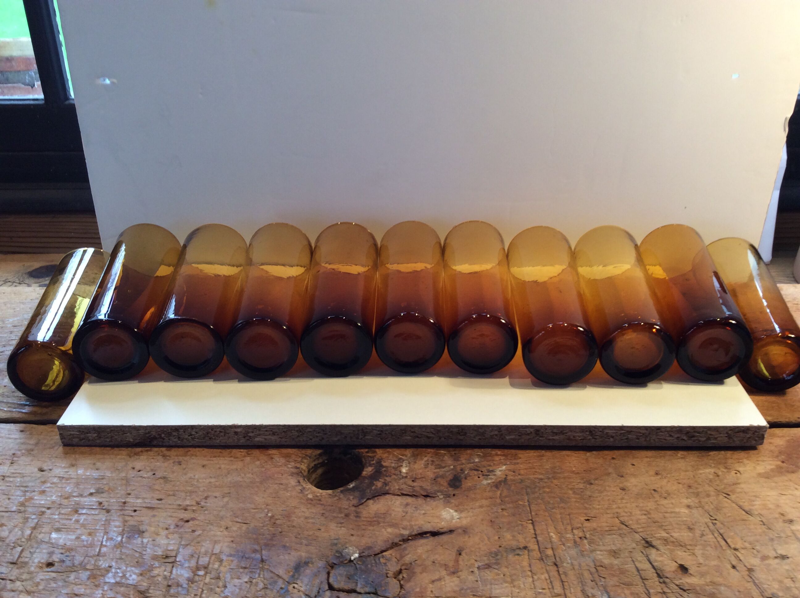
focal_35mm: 32
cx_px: 400
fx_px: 738
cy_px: 299
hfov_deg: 56.9
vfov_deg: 44.1
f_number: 2.4
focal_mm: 3.3
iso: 50
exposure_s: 1/24
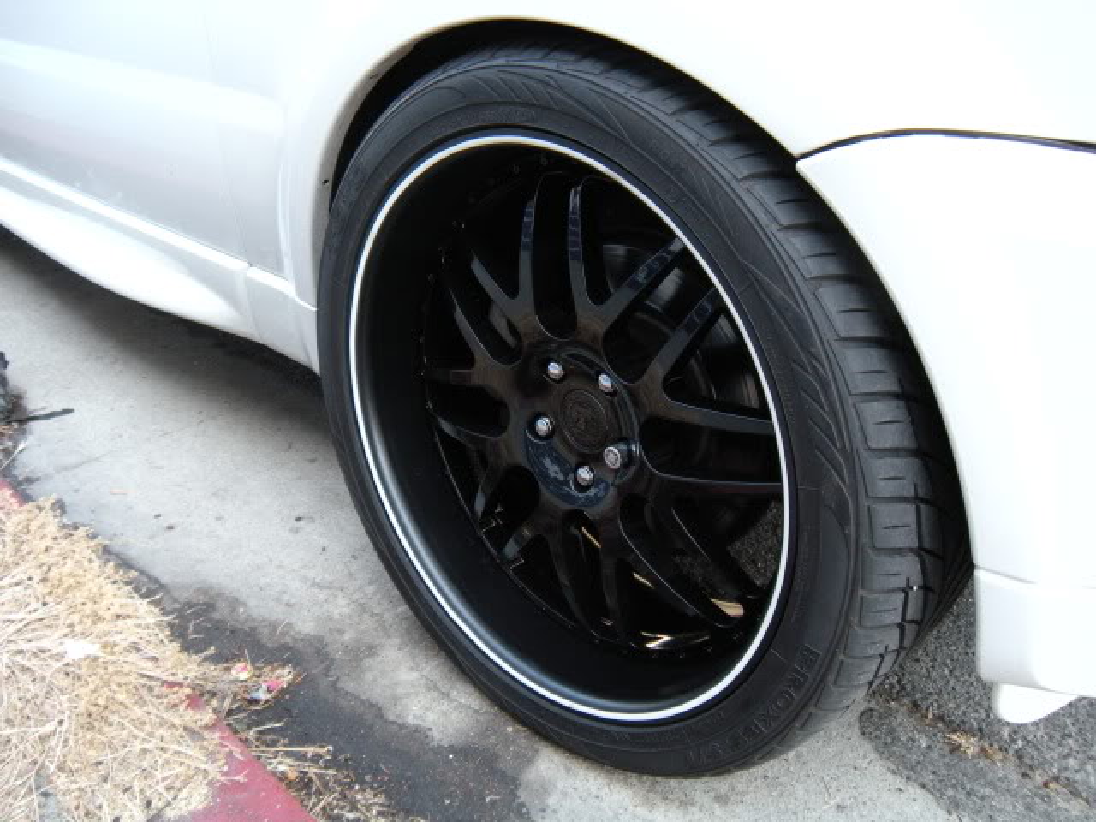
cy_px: 411
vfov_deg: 40.7
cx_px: 548
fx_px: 1108
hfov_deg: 52.6
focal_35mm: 35
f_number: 3.8
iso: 176
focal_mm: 5.9
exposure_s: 1/59.8
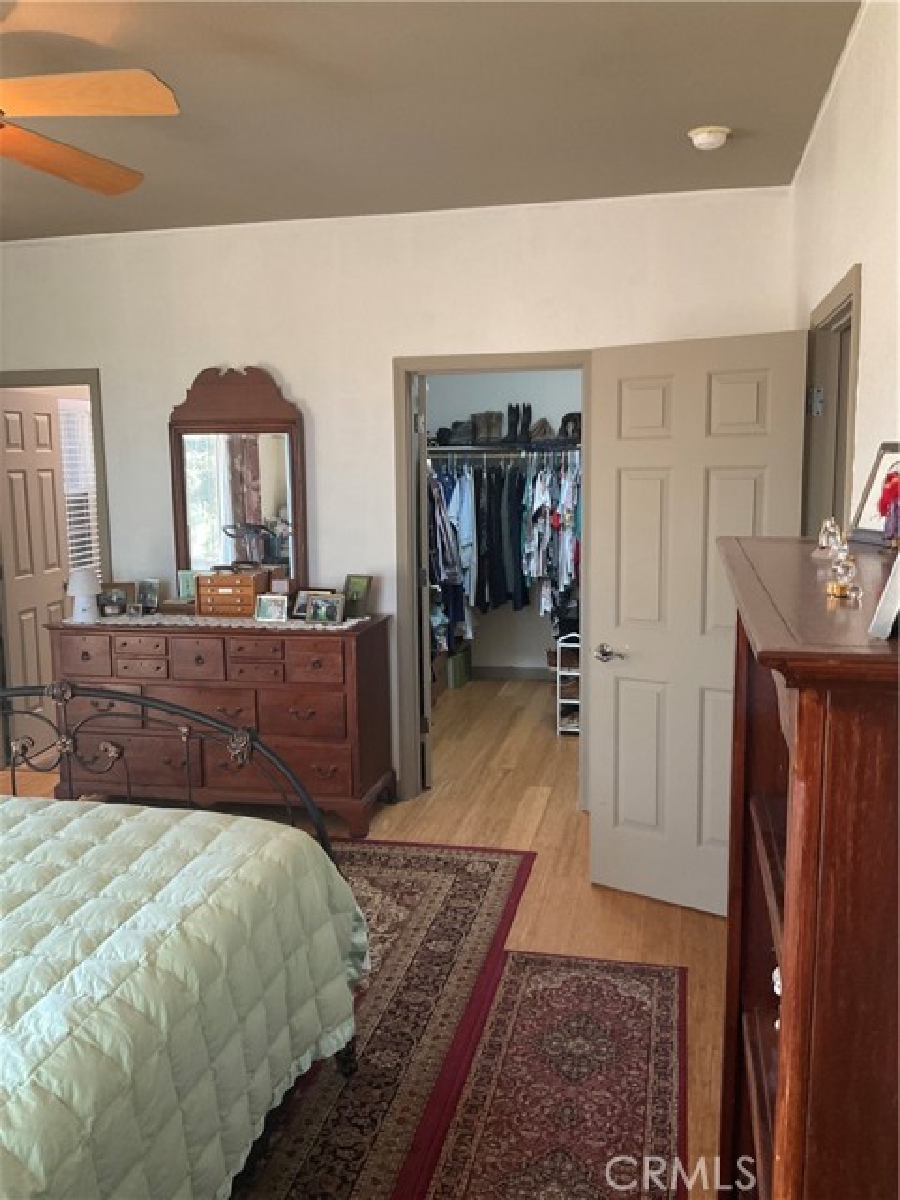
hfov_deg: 48.2
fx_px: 1005
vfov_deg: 61.7
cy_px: 600
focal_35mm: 29
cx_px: 450
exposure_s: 1/60
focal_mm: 3
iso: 100
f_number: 1.8
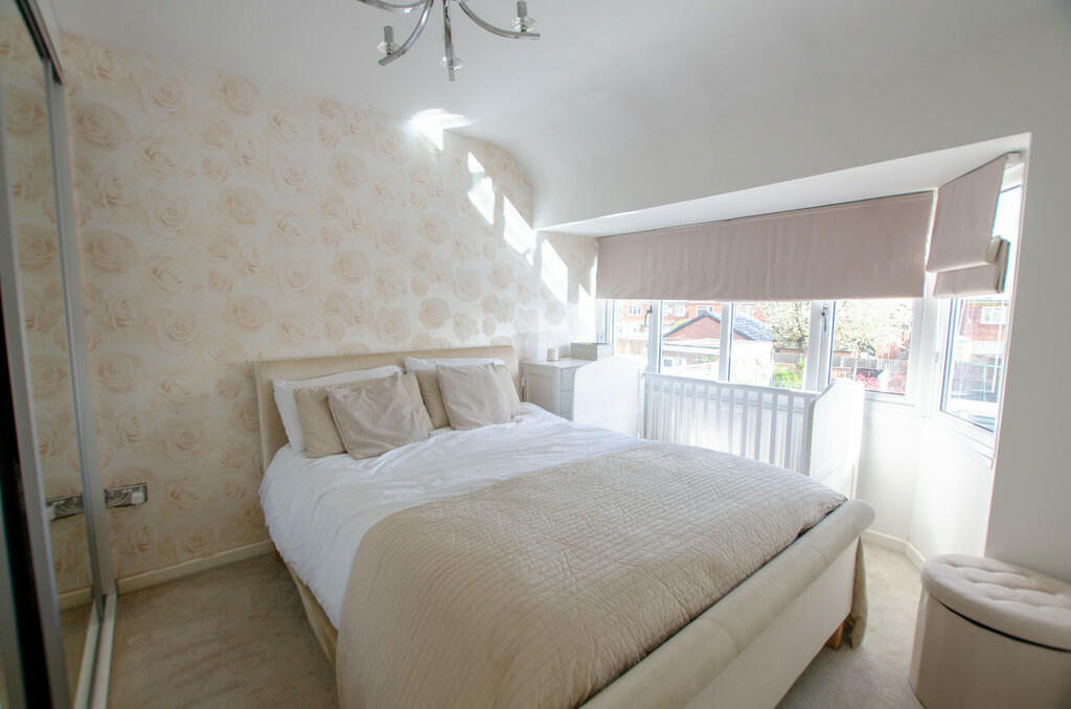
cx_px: 536
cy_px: 354
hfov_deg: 100.5
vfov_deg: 77.1
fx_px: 445
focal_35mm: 15
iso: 200
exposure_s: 1/160
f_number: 6.3
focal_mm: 10
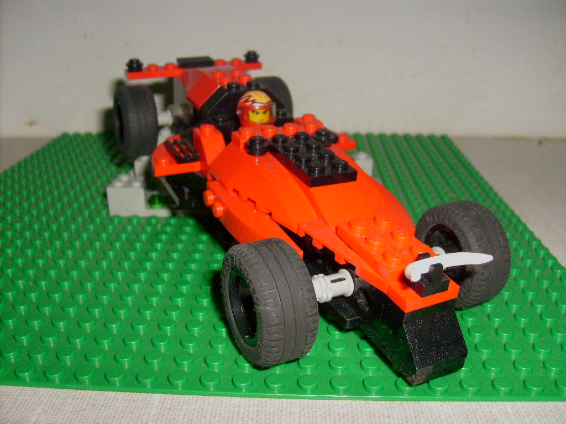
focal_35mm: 35
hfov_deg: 52.6
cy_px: 212
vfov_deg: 40.7
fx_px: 572
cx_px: 283
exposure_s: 1/45
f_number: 2.8
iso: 100
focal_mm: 5.8
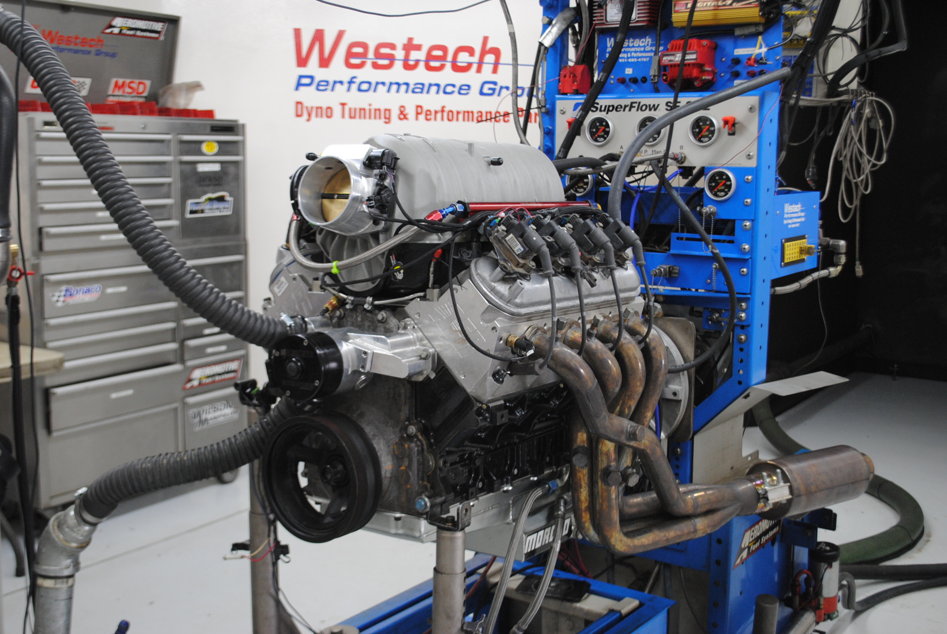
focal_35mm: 42
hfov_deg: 46.3
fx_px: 1106
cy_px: 317
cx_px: 474
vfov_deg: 32.0
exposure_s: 1/30
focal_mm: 28
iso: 500
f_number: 4.5
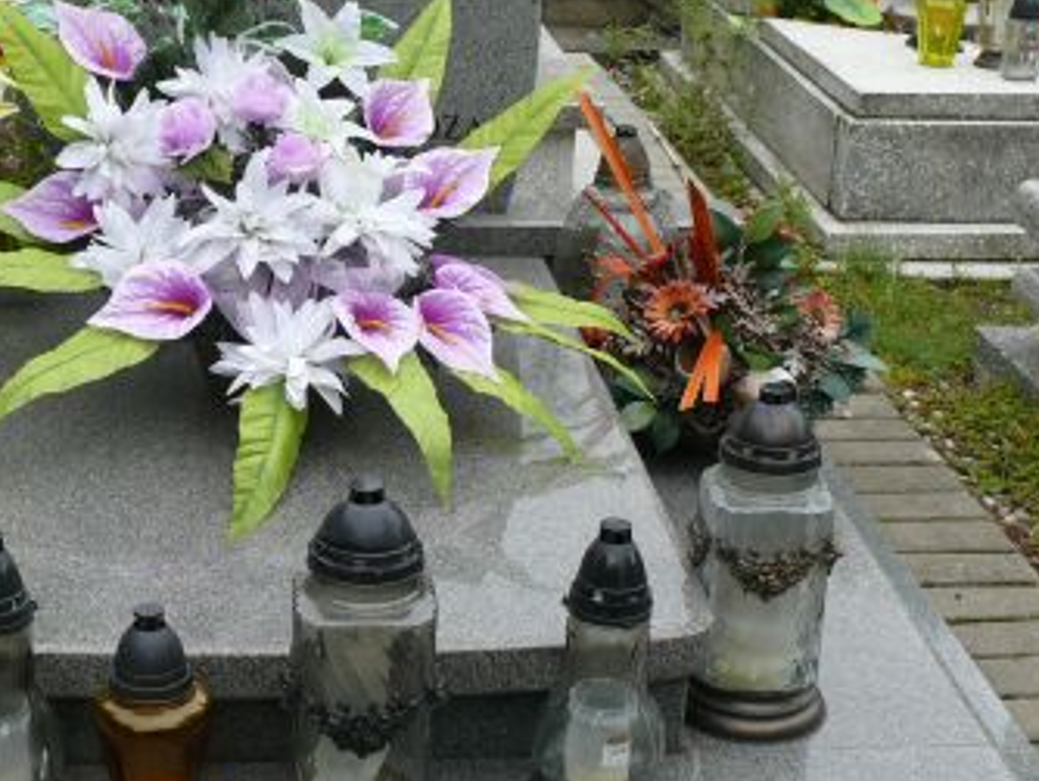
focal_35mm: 67
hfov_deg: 28.6
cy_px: 464
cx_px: 283
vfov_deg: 21.9
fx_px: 2012
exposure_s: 1/125
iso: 100
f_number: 3.6
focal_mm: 7.4
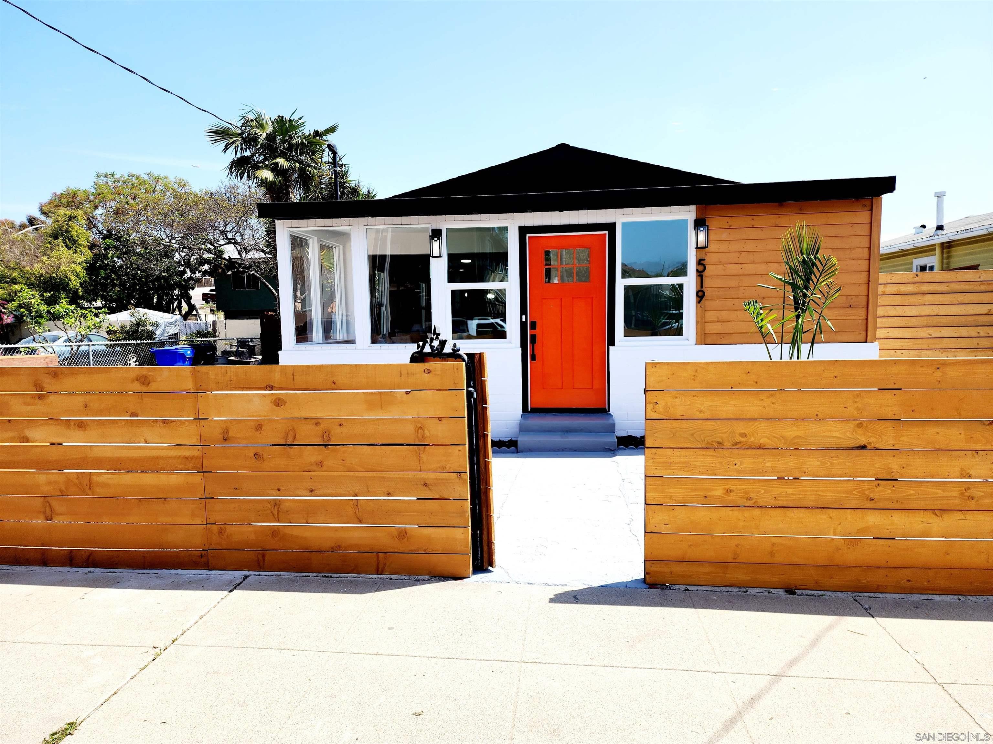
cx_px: 496
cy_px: 372
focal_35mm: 23
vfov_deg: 58.9
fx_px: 660
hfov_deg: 73.9
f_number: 1.8
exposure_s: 1/1041
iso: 12
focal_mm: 6.4
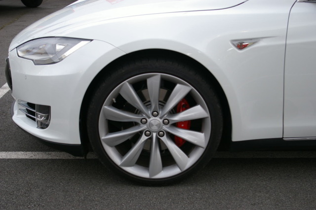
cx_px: 158
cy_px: 105
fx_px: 526
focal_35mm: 60
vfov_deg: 22.6
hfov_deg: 33.4
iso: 200
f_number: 4.5
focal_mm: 40
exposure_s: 1/20
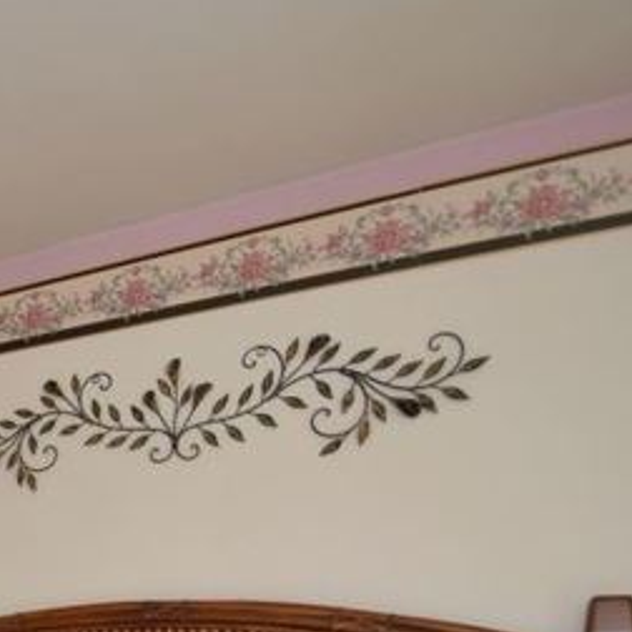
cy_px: 619
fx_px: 909
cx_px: -196
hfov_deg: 30.2
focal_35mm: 44
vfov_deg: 35.1
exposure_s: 1/50
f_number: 3.5
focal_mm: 10
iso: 125
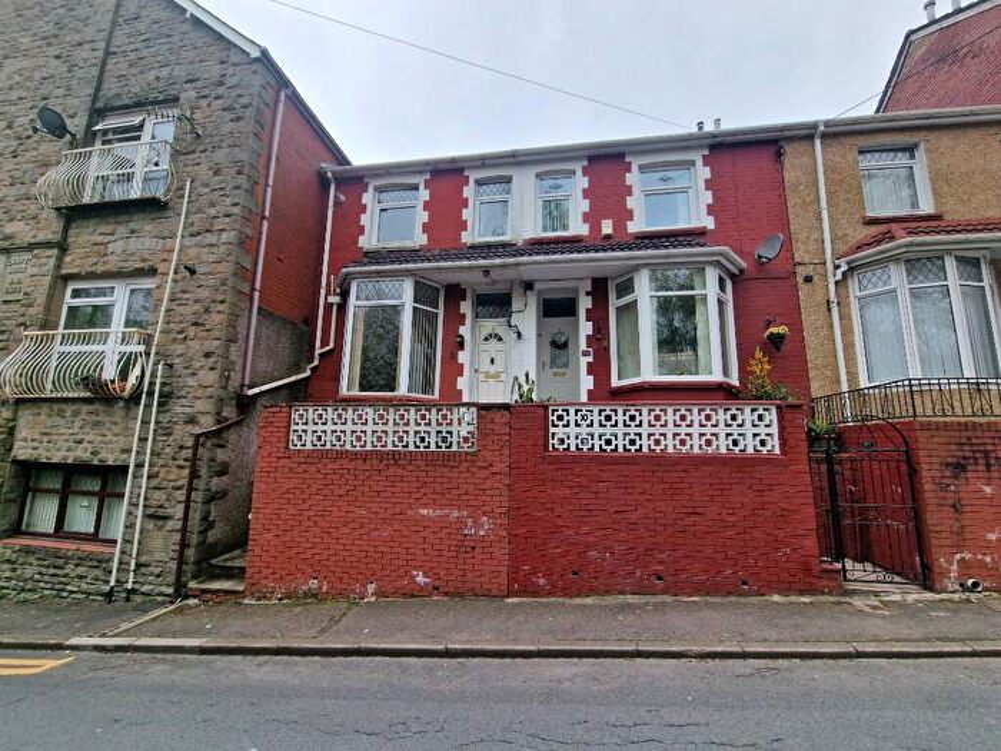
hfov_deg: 106.2
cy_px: 376
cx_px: 500
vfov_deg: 89.9
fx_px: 376
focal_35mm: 13
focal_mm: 2.2
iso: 50
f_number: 2.2
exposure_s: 1/1260
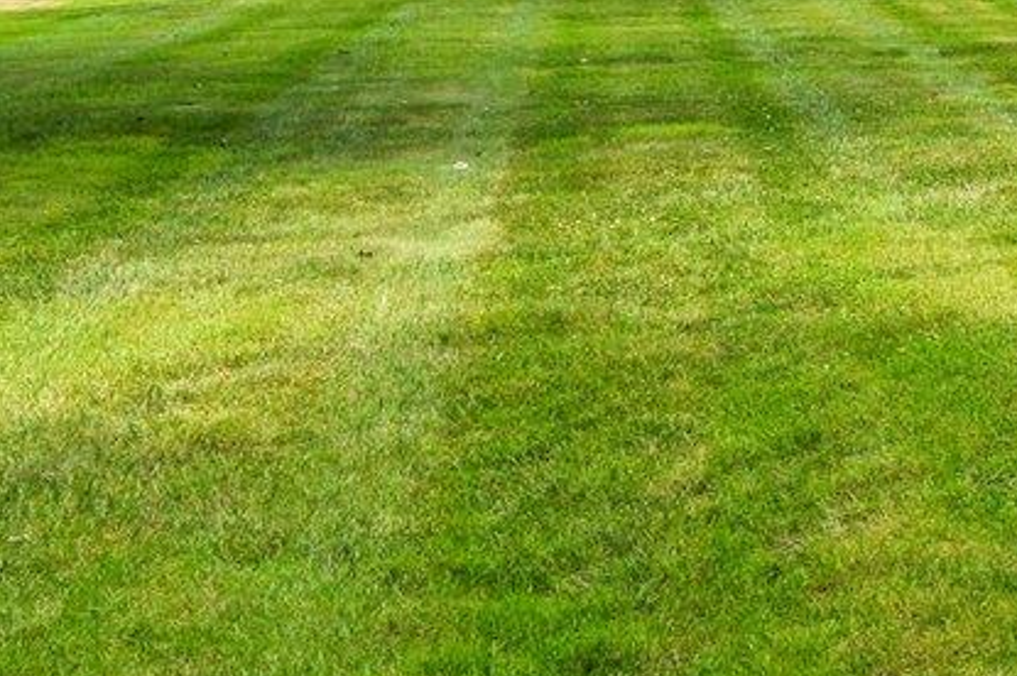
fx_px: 2230
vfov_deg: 16.5
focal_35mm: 79
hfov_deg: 20.4
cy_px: -133
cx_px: 1681
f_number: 10
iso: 100
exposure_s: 1/80
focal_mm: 16
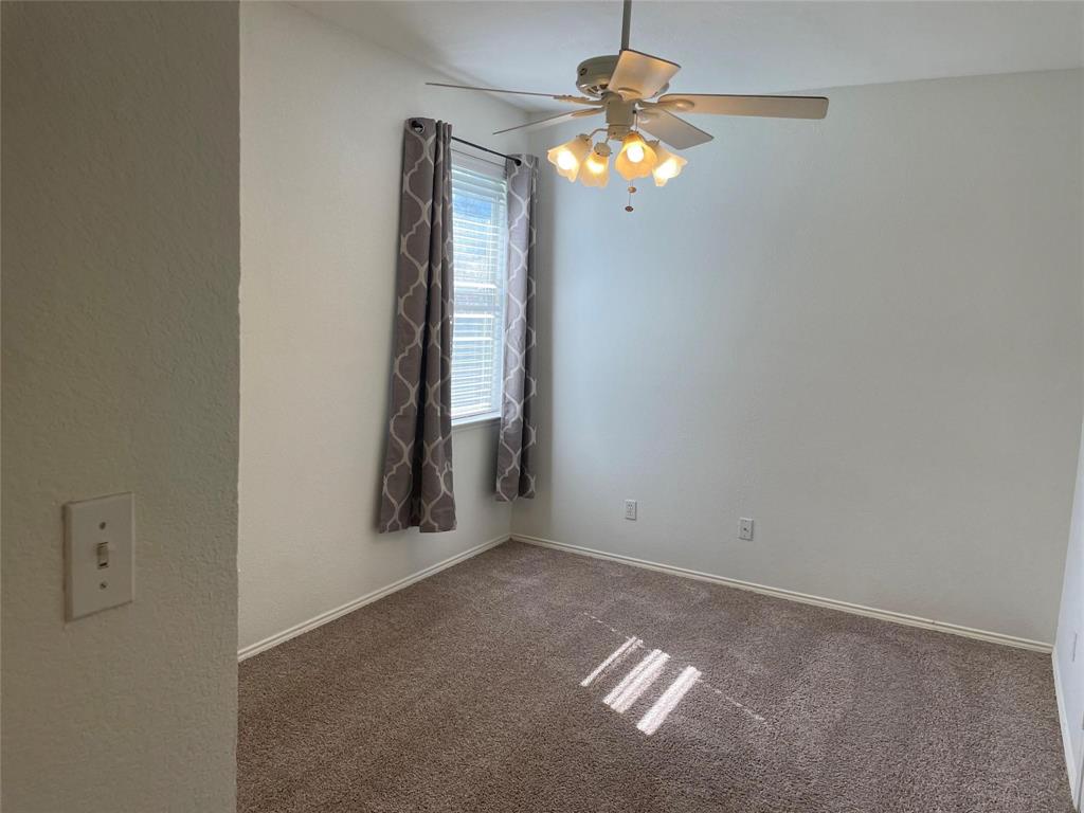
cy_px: 406
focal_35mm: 26
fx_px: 814
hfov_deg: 67.3
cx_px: 542
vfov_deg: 53.1
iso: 32
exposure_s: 1/206
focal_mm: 4.2
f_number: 1.6
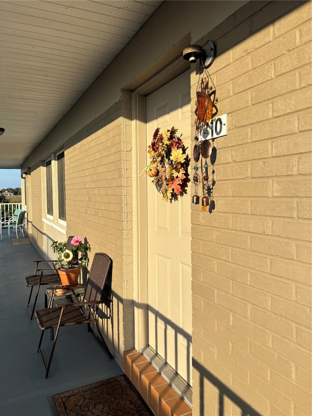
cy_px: 208
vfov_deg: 67.3
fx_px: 312
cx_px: 156
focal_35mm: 26
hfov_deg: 53.1
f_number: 1.6
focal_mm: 5.96
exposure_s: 1/2242
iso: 50
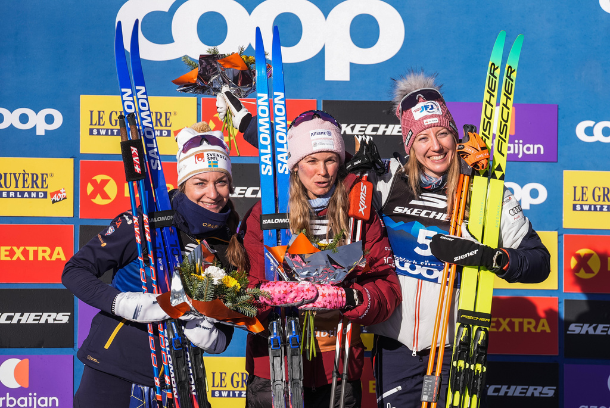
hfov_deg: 6.9
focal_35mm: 300
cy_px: 204
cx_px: 305
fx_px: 5088
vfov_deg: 4.6
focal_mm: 200
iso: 250
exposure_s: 1/1600
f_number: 4.5
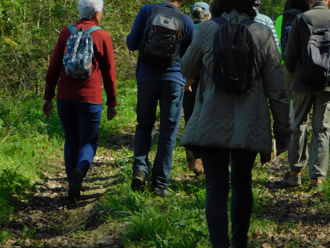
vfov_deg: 6.7
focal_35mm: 222
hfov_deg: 8.9
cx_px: 280
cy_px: 32
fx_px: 2116
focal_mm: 20.3
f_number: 4.8
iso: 125
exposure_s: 1/200
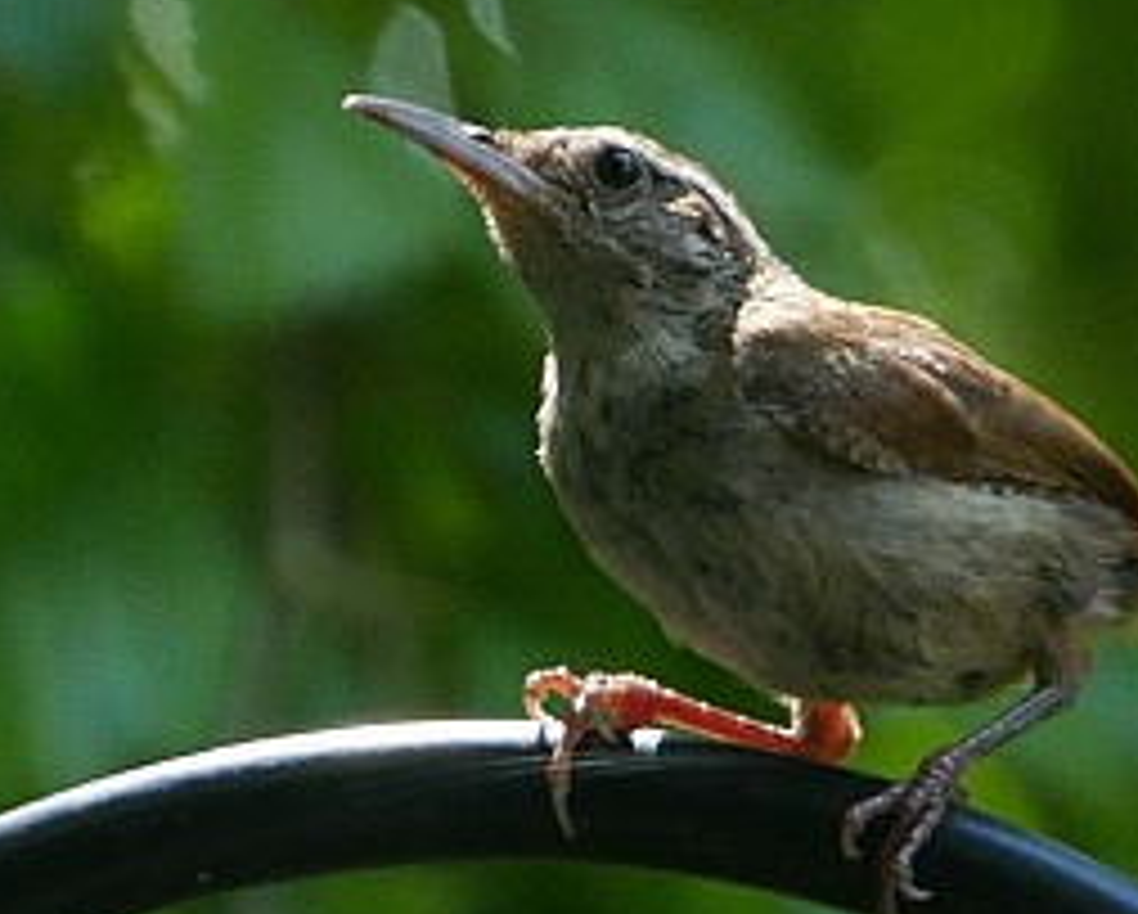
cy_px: 493
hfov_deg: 1.2
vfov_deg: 1.0
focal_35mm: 1619
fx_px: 54592
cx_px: 432
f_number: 5.6
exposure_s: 1/250
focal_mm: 150
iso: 800
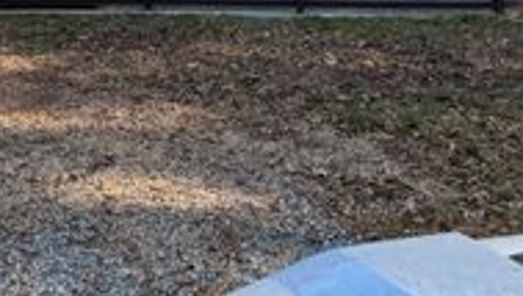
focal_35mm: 69
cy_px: -145
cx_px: 116
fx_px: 958
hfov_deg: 29.9
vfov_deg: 16.1
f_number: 1.78
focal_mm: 6.76
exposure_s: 1/966
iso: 80
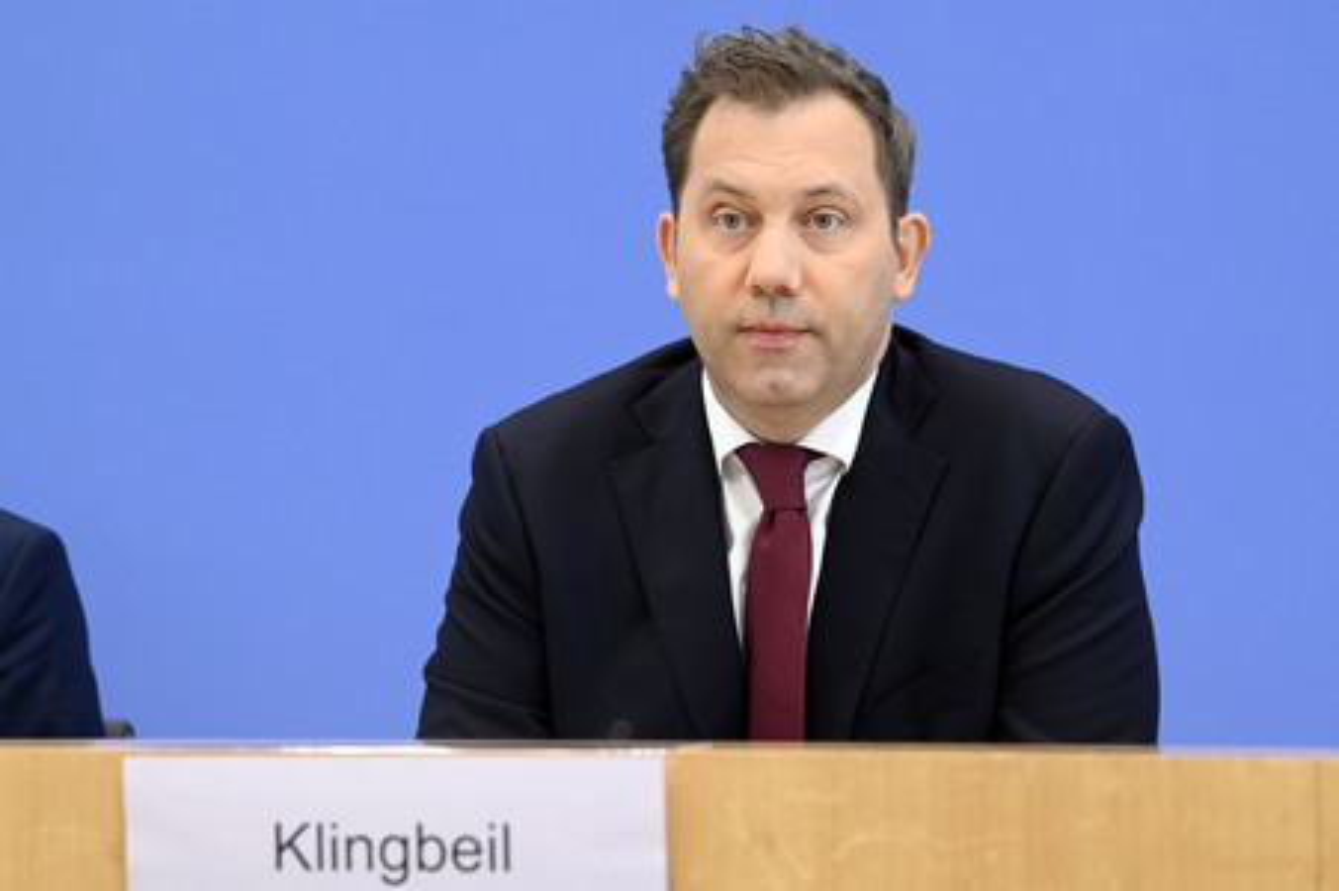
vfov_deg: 15.9
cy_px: 446
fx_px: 3196
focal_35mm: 86
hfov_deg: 23.7
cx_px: 670
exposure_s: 1/500
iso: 4000
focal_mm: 86
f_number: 5.6
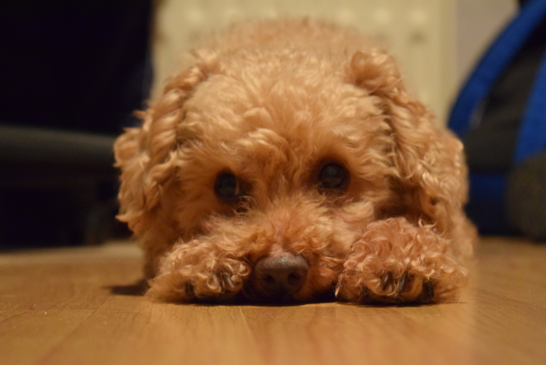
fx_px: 1252
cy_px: 182
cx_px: 273
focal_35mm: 82
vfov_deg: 16.6
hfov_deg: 24.6
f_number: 5.6
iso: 6400
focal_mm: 55
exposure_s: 1/10
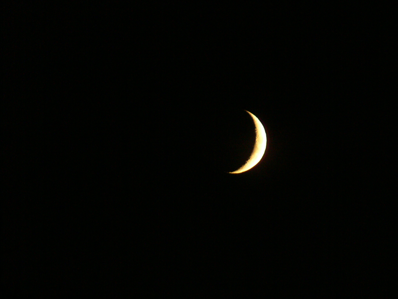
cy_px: 150
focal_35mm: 669
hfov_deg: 3.0
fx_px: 7692
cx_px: 199
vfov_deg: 2.2
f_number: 3.7
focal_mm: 88.8
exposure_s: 1/15
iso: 200
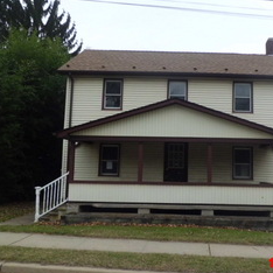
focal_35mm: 34
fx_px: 303
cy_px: 142
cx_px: 180
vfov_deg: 48.4
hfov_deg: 47.7
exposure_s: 1/250
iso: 100
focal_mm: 4.7
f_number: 2.8
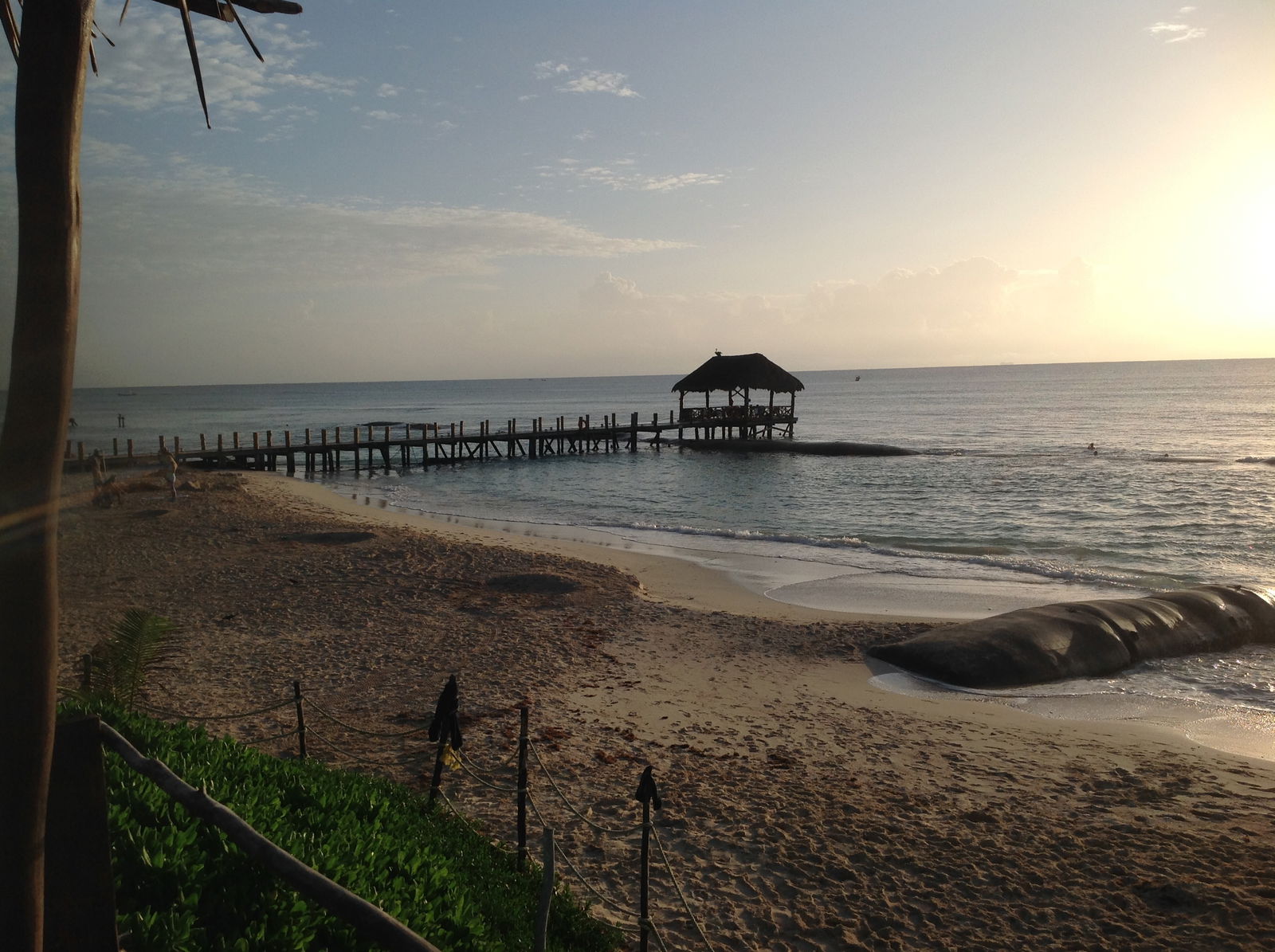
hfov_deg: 52.7
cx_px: 638
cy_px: 476
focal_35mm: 35
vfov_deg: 40.6
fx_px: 1287
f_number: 2.4
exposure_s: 1/3367
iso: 50
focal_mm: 4.28
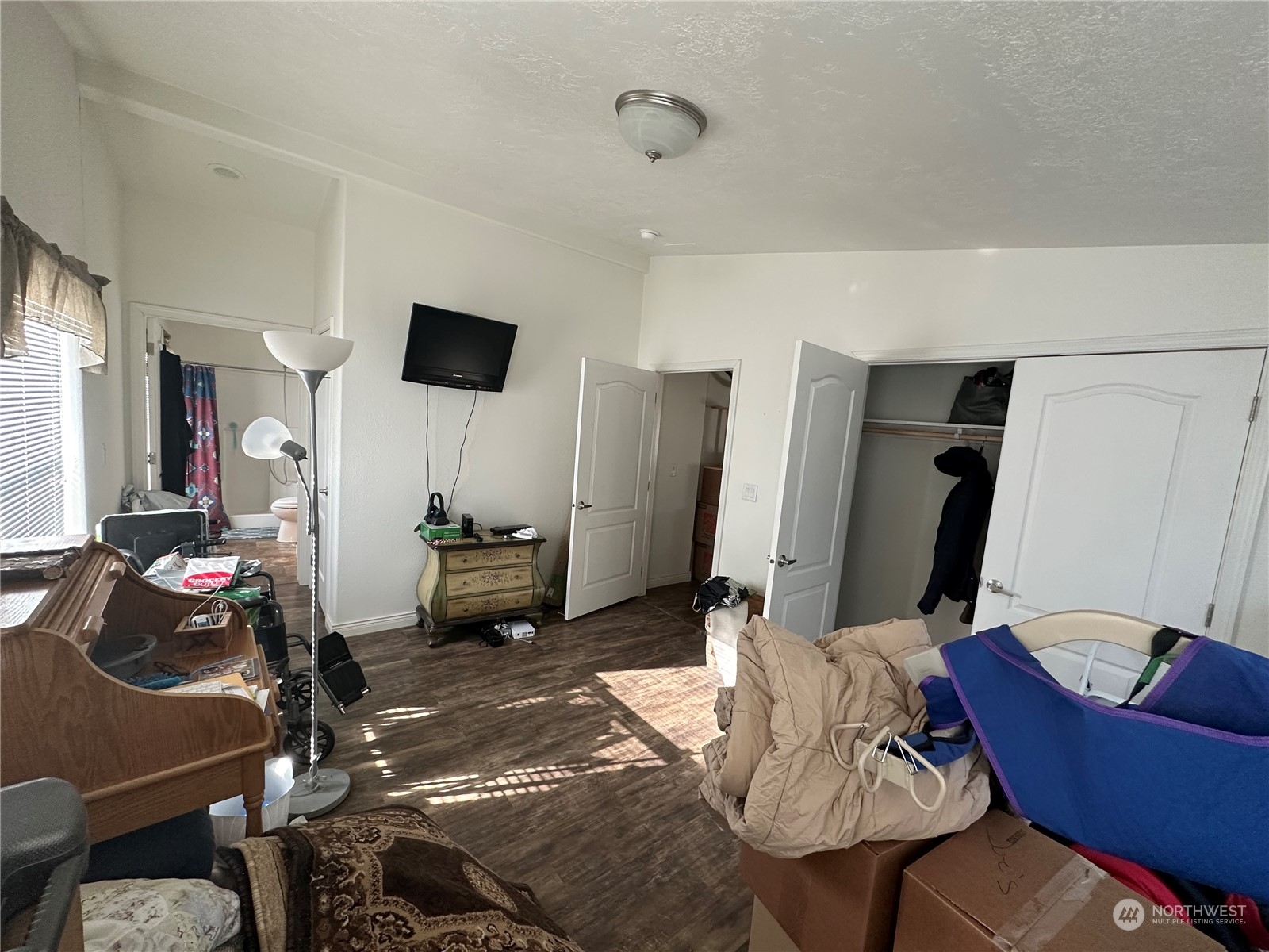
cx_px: 634
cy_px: 476
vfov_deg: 85.7
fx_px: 513
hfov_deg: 102.1
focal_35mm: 14
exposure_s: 1/99
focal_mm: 2.22
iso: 200
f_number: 2.2
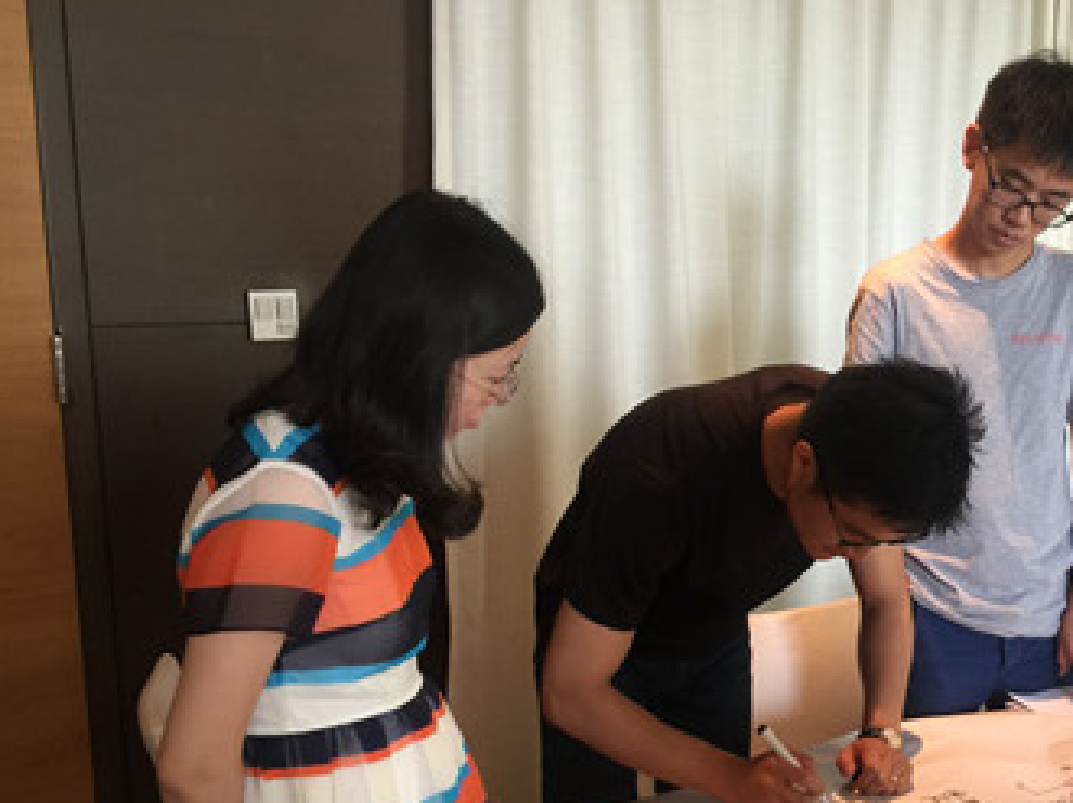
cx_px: 748
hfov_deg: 42.2
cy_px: 519
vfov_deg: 32.6
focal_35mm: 44
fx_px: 1363
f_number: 2.2
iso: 50
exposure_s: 1/17
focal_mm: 4.15
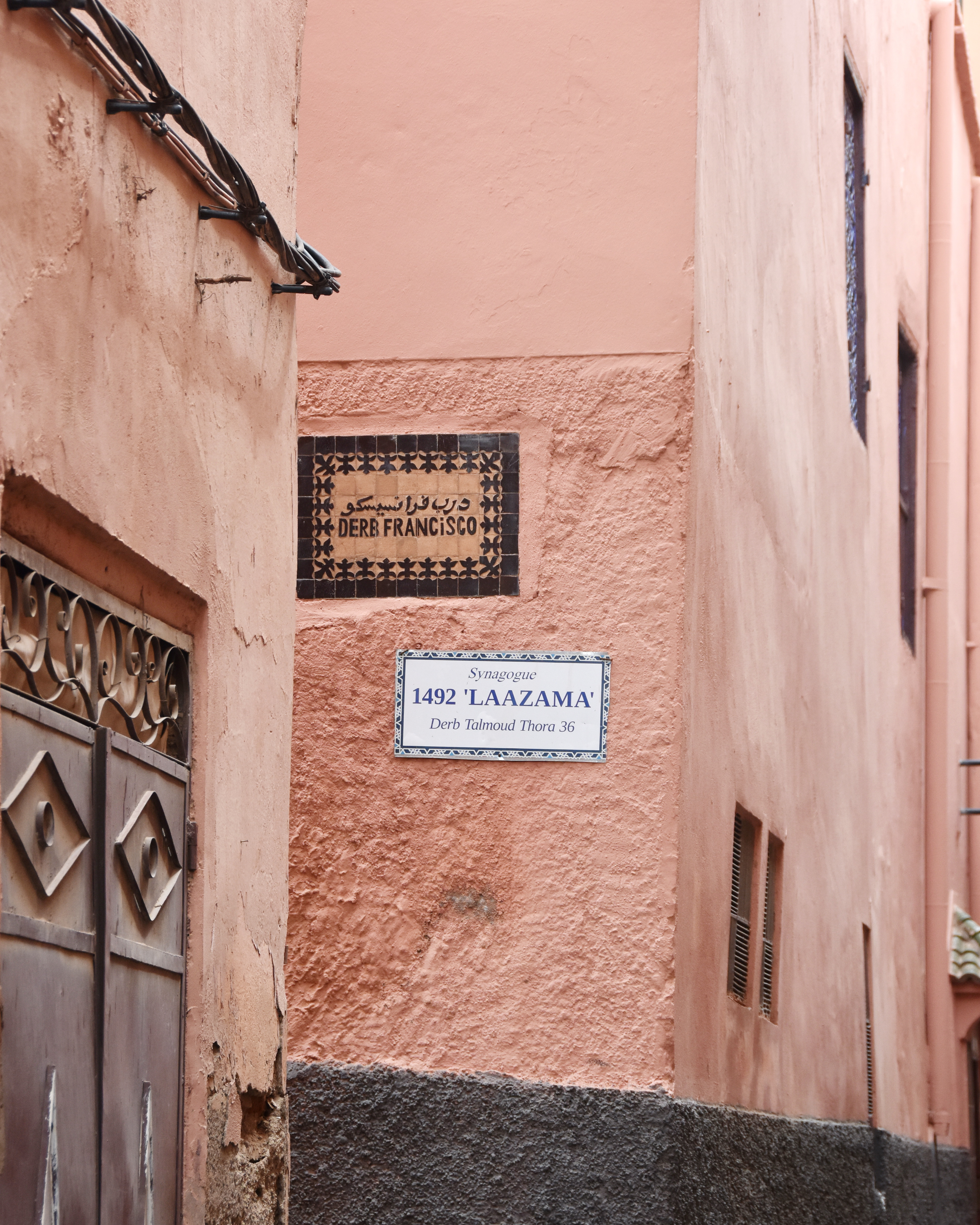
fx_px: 4625
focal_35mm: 128
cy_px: 648
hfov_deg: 12.1
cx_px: 492
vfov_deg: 15.1
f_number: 8
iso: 720
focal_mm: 75
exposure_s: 1/500
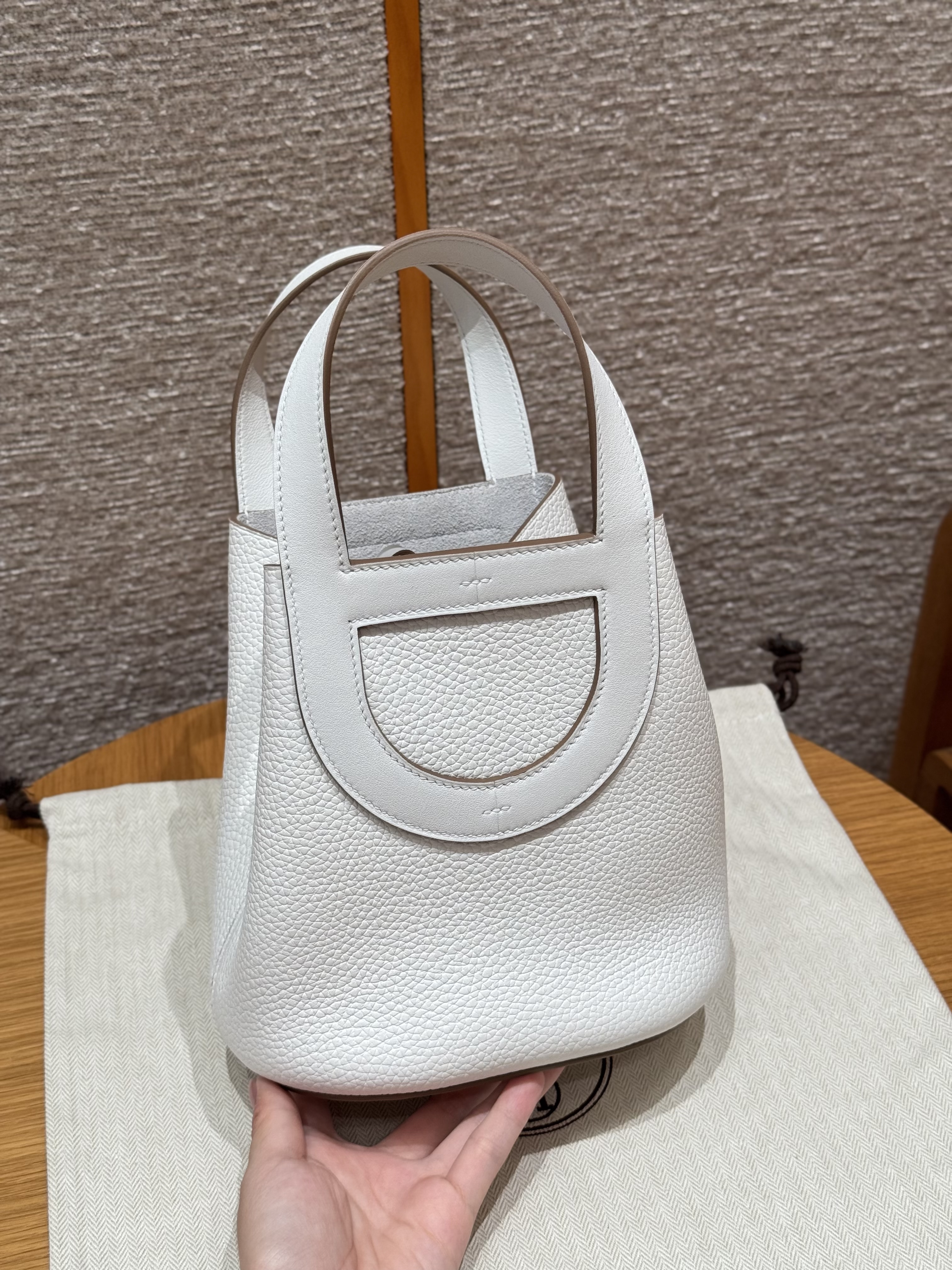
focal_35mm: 48
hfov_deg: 30.3
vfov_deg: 39.7
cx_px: 476
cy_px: 635
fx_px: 1760
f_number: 1.78
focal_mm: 6.76
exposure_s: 1/121
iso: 80
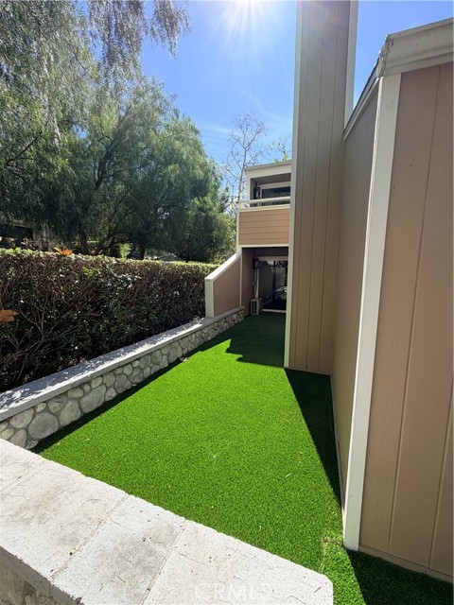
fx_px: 245
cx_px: 227
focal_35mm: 14
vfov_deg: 102.1
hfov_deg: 85.7
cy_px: 302
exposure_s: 1/770
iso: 40
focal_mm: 2.22
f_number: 2.2
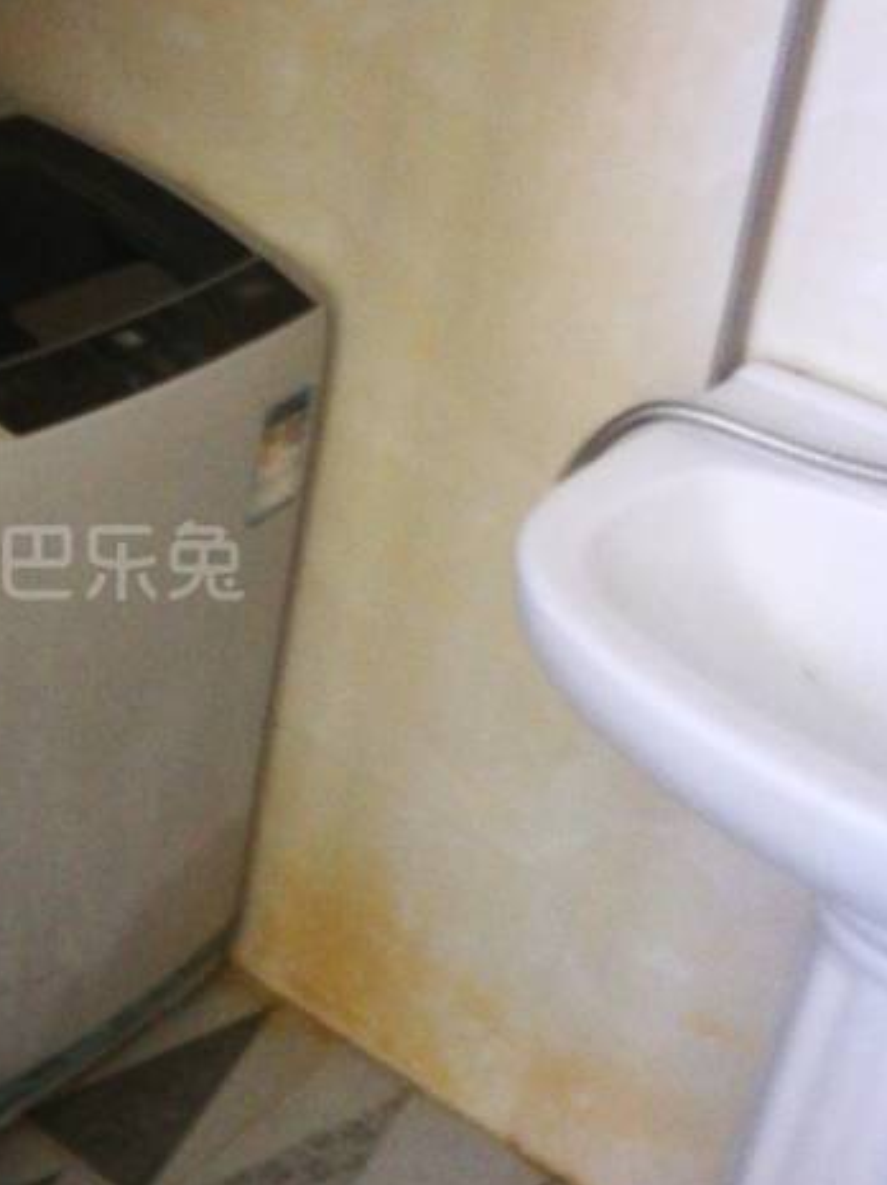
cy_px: 536
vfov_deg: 31.2
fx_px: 2121
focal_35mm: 62
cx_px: 41
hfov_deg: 22.9
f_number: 2.2
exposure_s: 1/16.7
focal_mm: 3.95
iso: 640
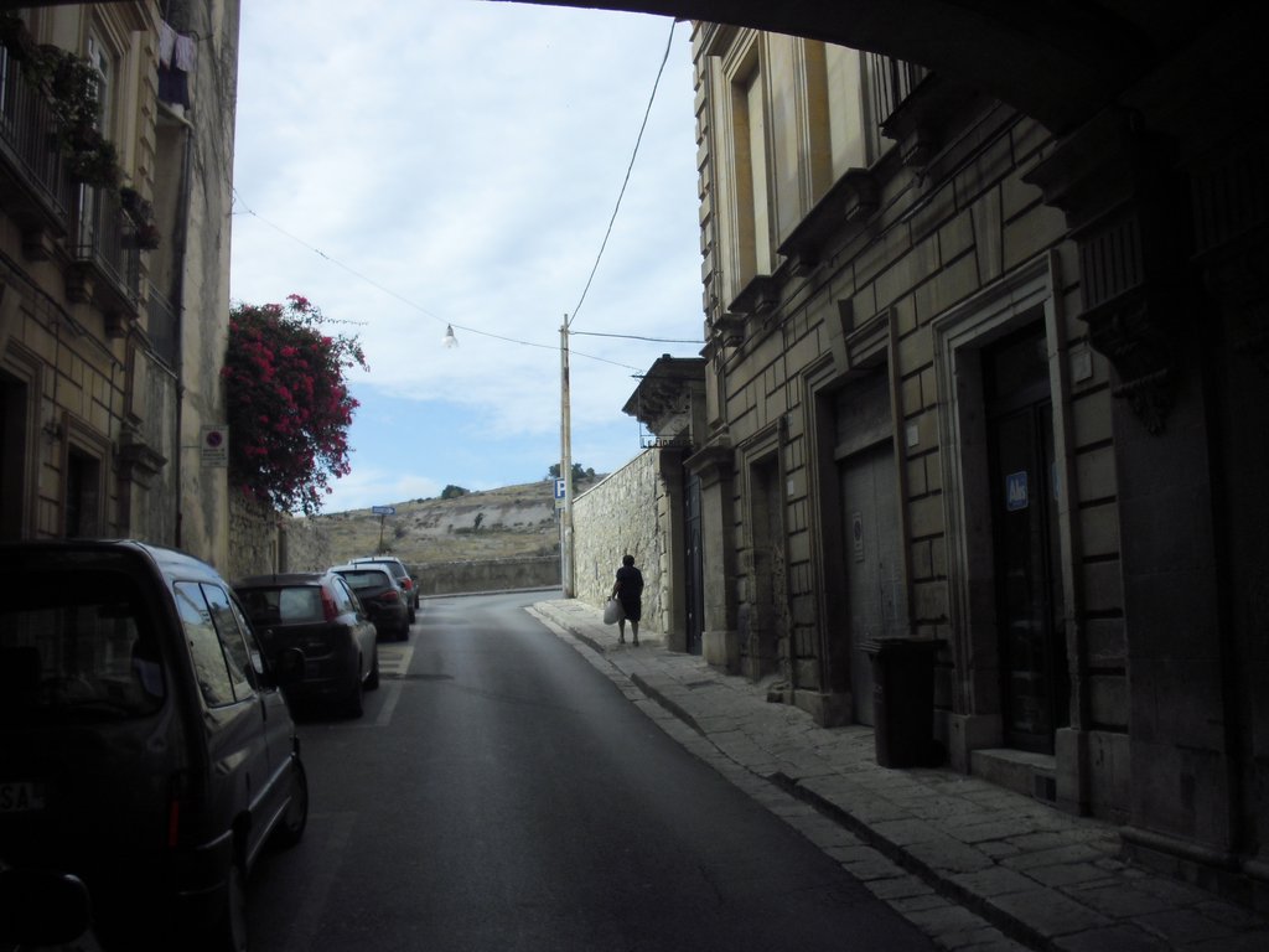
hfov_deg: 49.0
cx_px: 634
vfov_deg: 37.7
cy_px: 476
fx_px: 1393
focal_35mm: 38
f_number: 8
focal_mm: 6.2
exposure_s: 1/250
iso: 100
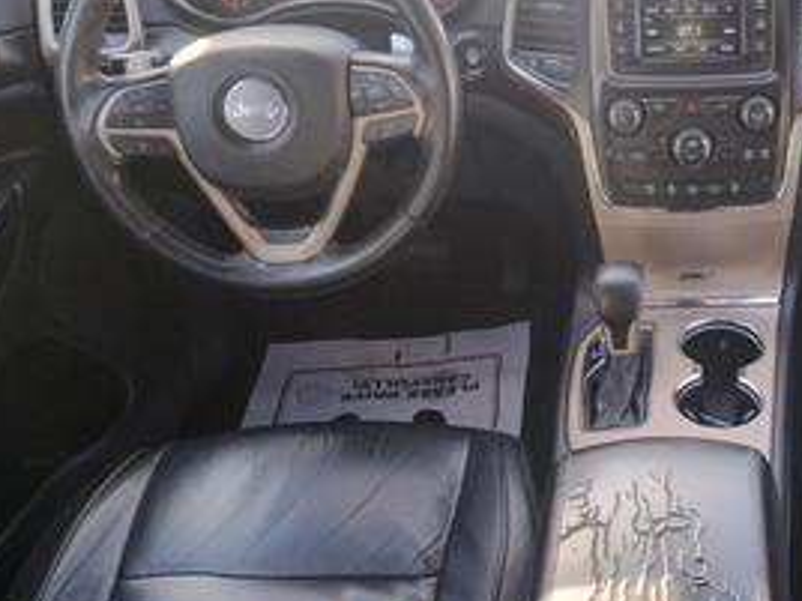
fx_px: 1089
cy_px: 251
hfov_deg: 38.3
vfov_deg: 30.8
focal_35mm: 47
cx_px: 688
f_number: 1.7
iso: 101
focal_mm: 4.71
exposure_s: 1/120
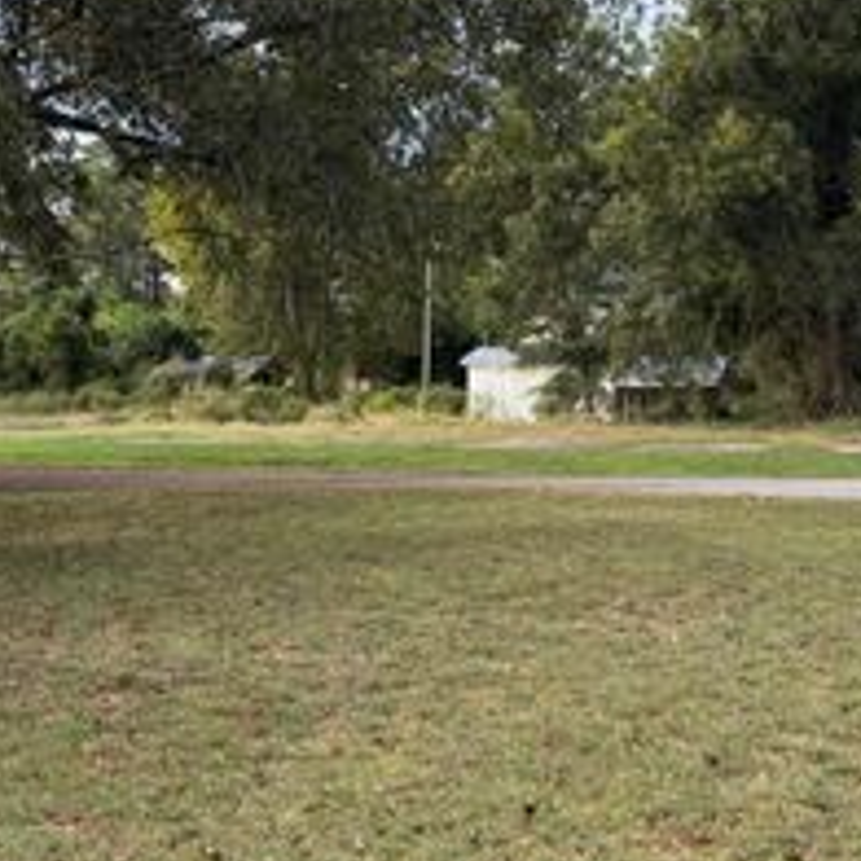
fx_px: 1520
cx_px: 580
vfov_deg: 31.5
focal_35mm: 54
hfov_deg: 31.4
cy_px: 336
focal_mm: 6.76
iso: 80
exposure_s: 1/756
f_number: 1.78
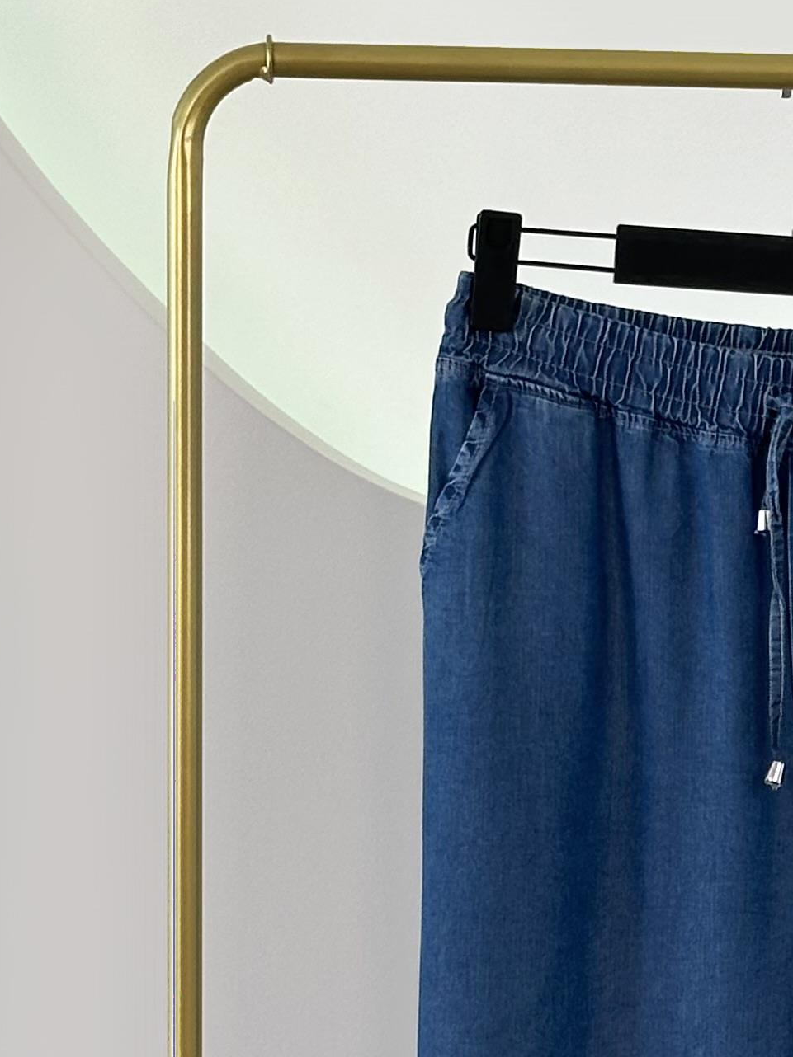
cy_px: 839
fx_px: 4614
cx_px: 786
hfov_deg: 9.8
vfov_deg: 13.0
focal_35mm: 151
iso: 50
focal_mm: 6.86
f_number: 1.78
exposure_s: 1/221
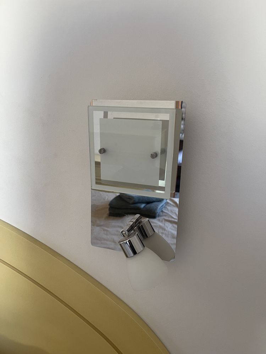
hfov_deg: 54.9
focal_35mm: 25
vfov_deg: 69.4
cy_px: 177
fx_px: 256
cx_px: 133
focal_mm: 5.1
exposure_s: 1/83
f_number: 1.6
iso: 125
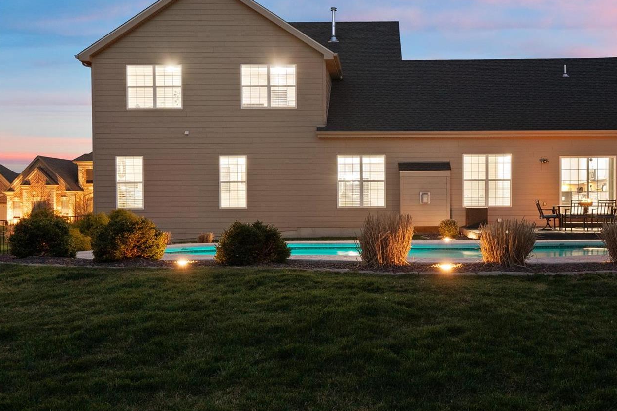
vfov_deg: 29.1
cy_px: 159
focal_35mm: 46
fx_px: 788
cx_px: 391
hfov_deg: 42.4
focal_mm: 18
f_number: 5
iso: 400
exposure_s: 4
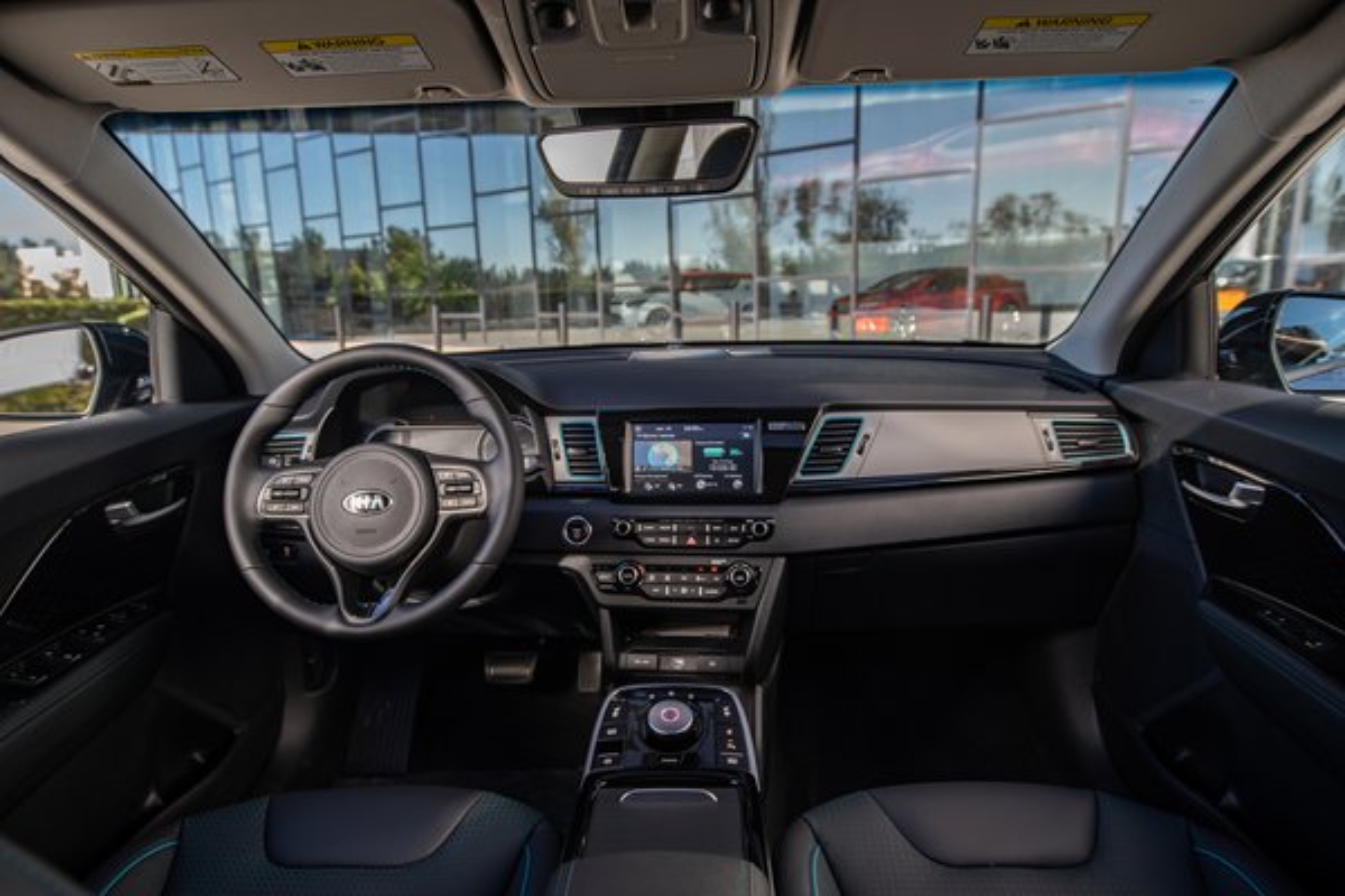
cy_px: 448
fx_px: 747
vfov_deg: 61.9
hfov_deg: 84.0
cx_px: 672
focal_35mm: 20
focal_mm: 20
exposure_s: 1/30
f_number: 5.6
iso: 100
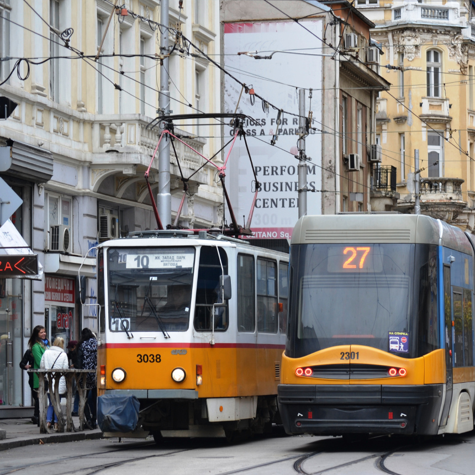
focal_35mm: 158
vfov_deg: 11.1
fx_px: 2453
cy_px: 237
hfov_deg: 11.0
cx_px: 316
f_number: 5.6
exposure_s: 1/125
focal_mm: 82
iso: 110
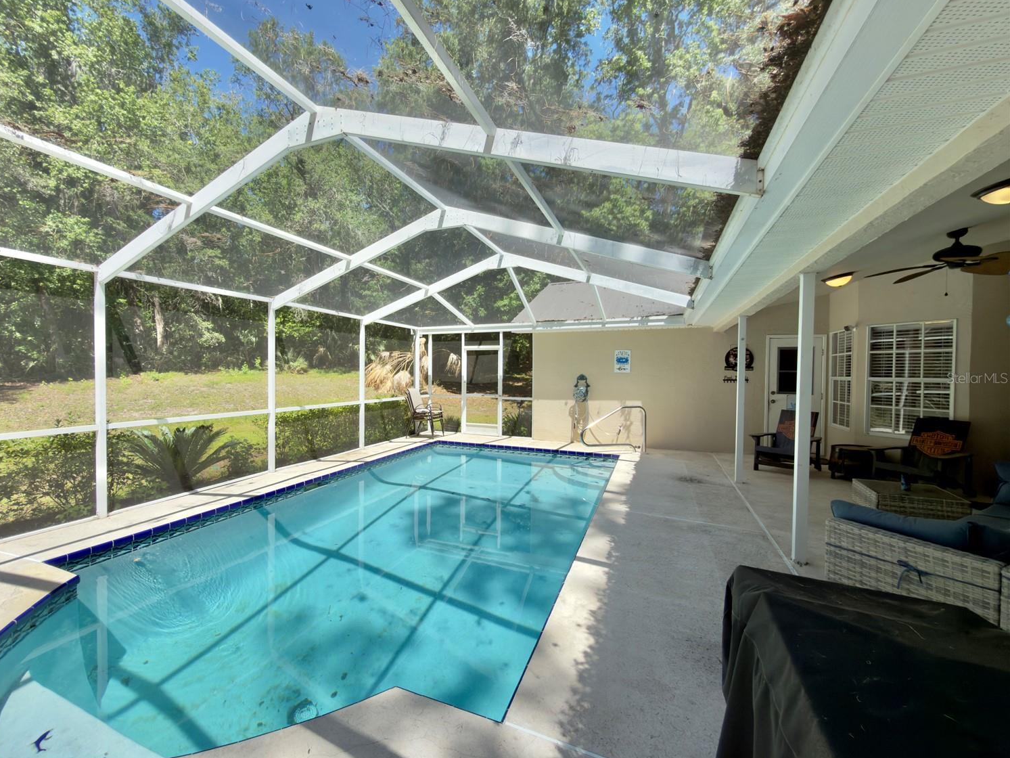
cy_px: 378
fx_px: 438
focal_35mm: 15
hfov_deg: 98.0
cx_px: 469
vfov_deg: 81.8
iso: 20
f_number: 2.2
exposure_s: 1/380
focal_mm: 2.22
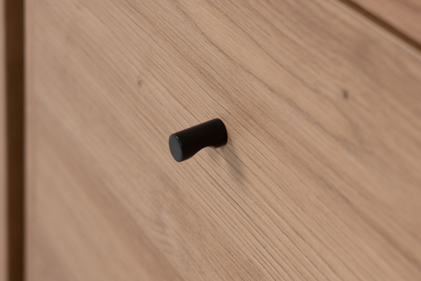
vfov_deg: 19.5
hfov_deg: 28.8
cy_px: 140
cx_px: 210
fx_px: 819
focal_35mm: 70
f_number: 8
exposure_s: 1/15
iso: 100
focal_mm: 70
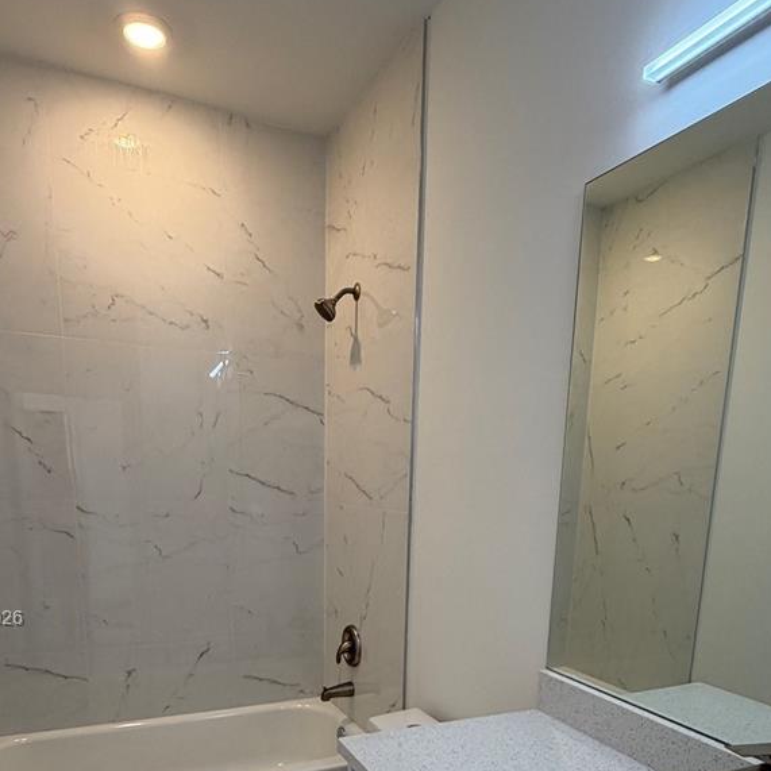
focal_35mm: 26
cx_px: 381
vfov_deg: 56.4
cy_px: 620
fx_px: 655
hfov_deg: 60.9
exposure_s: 1/120
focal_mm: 2.22
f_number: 2.2
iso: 160
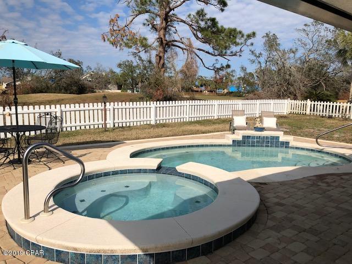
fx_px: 285
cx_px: 176
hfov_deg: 63.4
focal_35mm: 28
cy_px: 132
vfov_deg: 49.7
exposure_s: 1/4808
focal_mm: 3.99
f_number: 1.8
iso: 20
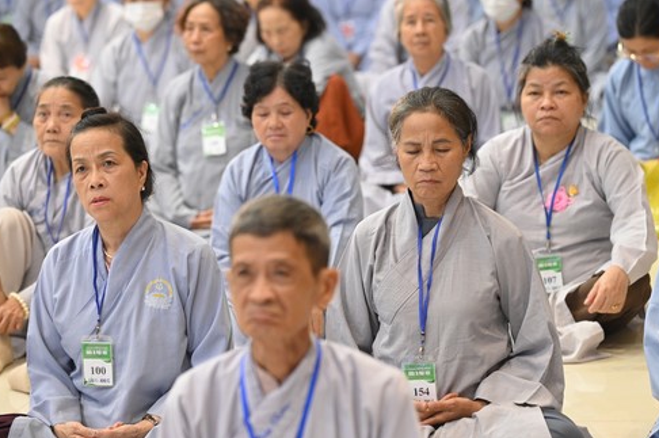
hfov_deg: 14.0
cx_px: 399
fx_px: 2688
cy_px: 226
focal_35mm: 147
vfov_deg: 9.3
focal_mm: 110
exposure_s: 1/125
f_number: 3.2
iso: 3200
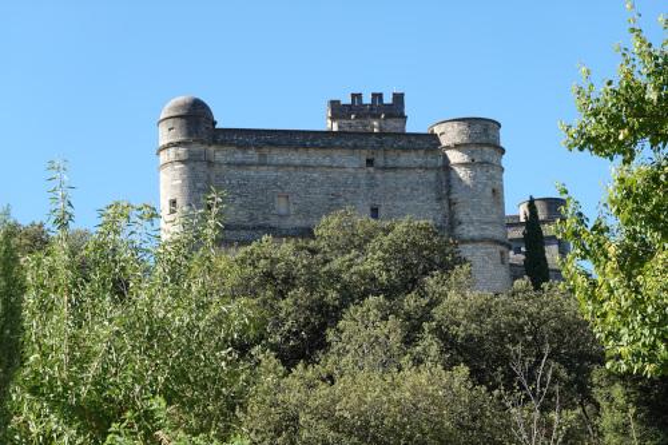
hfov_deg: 17.5
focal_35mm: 117
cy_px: 222
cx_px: 334
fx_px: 2170
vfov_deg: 11.7
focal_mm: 42.74
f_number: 5.6
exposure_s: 1/250
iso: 125
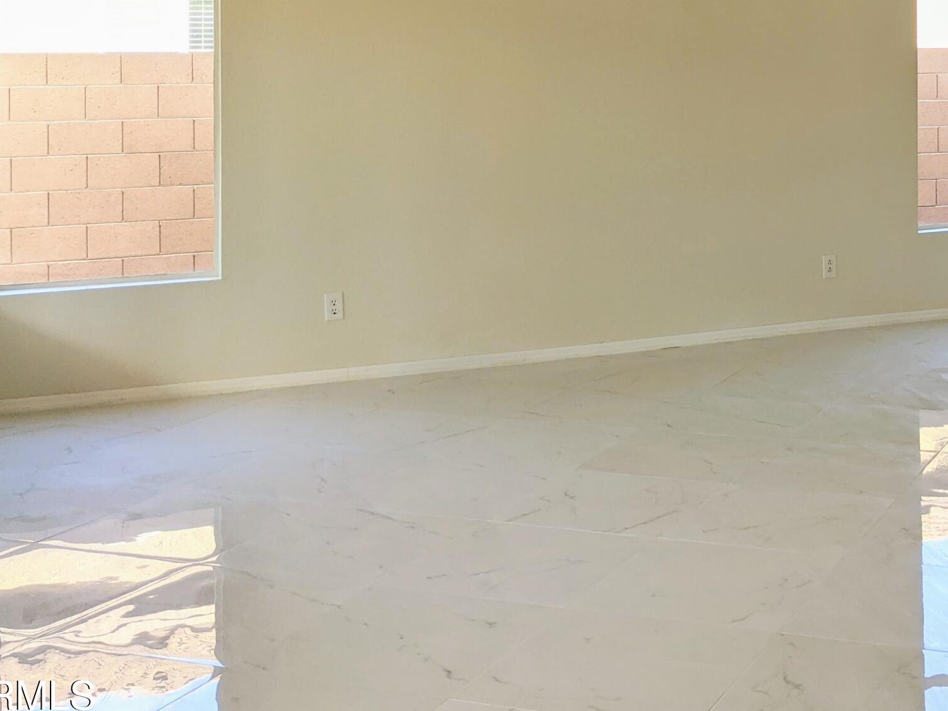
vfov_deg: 26.0
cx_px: 805
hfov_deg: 34.1
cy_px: 50
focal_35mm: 54
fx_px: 1479
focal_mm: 4.38
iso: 49
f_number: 1.73
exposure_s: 1/153
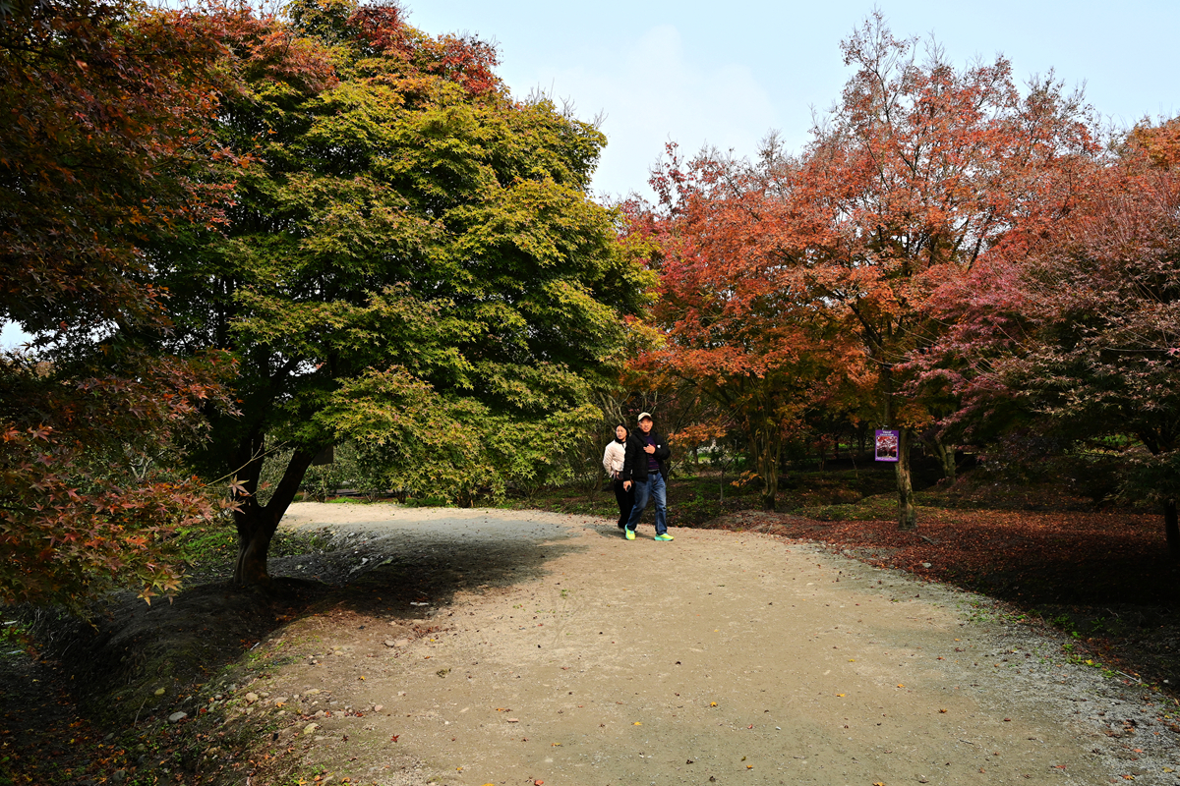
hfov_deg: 73.7
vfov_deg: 53.1
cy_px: 393
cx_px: 590
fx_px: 787
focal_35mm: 24
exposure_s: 1/50
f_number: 11
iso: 200
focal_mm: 24
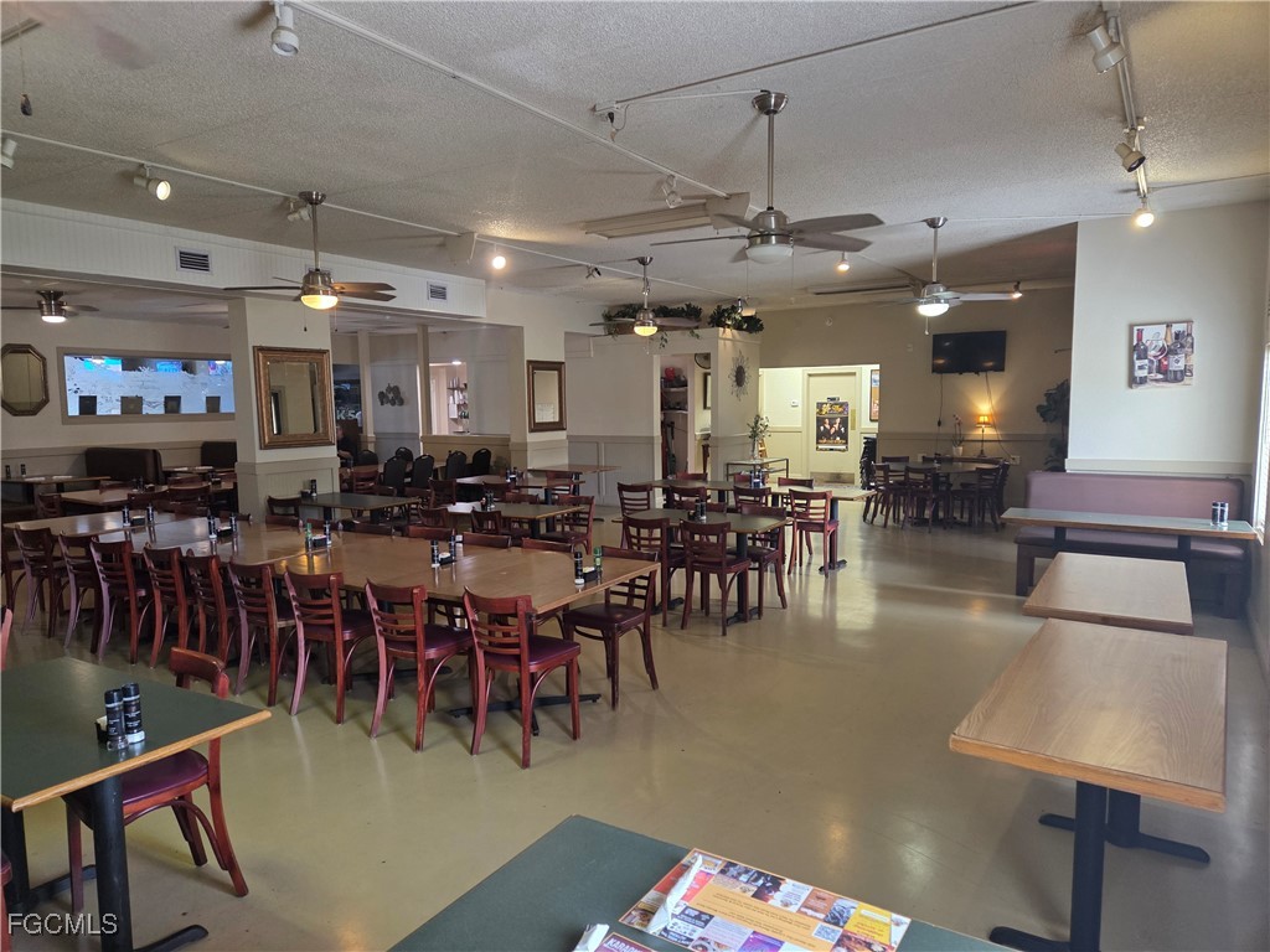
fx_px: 844
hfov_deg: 73.9
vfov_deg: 58.9
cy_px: 476
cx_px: 635
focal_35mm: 23
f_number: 1.8
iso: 400
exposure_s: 1/120
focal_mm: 5.4
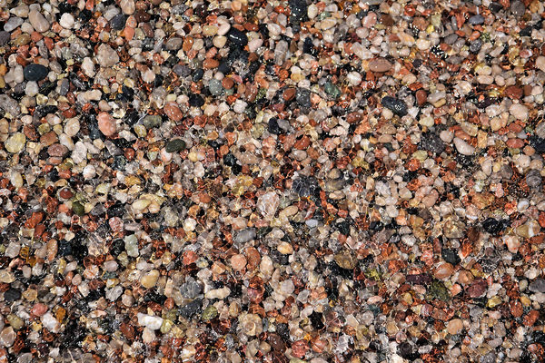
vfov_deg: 13.0
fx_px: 1589
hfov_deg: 19.5
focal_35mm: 105
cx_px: 272
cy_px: 182
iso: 100
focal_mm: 70
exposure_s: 1/2000
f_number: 4
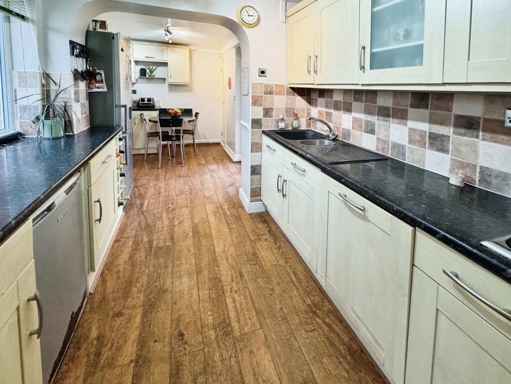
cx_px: 256
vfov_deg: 85.7
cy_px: 192
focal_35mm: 14
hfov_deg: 102.0
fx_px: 207
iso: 320
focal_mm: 2.22
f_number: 2.2
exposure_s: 1/100
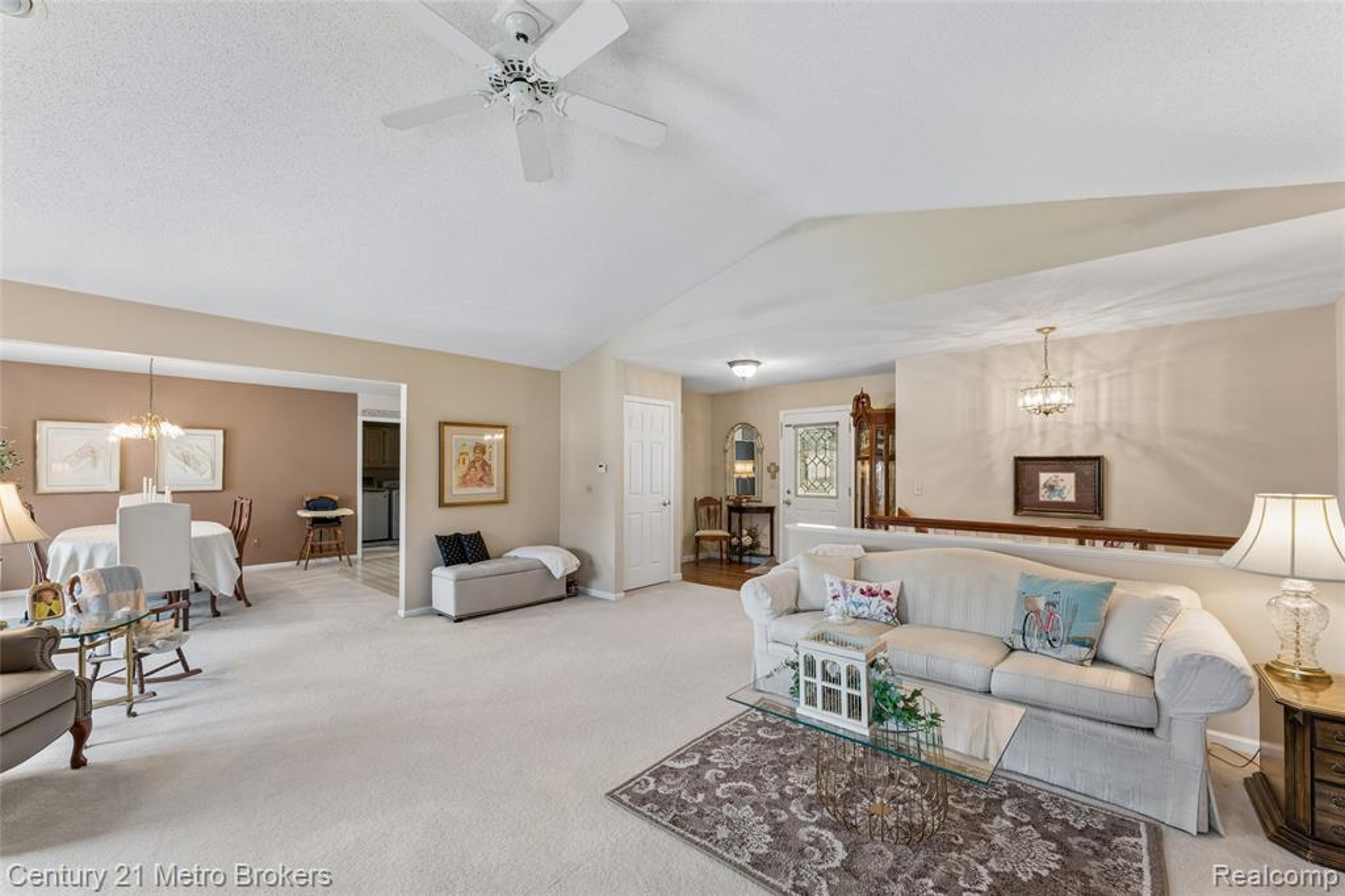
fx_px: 523
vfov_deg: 81.2
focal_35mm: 14
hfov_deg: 104.3
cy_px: 448
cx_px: 672
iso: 400
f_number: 13
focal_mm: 14
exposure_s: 1/4
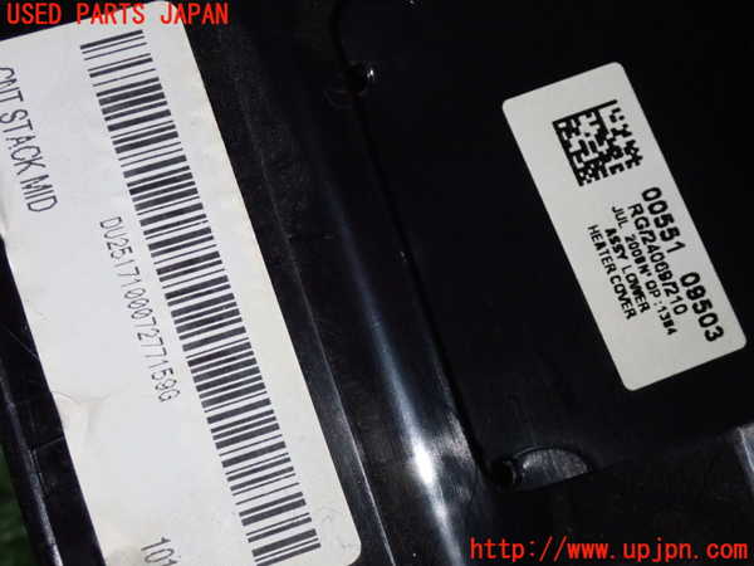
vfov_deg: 16.8
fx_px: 1917
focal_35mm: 88
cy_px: 283
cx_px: 377
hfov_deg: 22.3
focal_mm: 15.66
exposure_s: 1/80
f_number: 13
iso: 1000
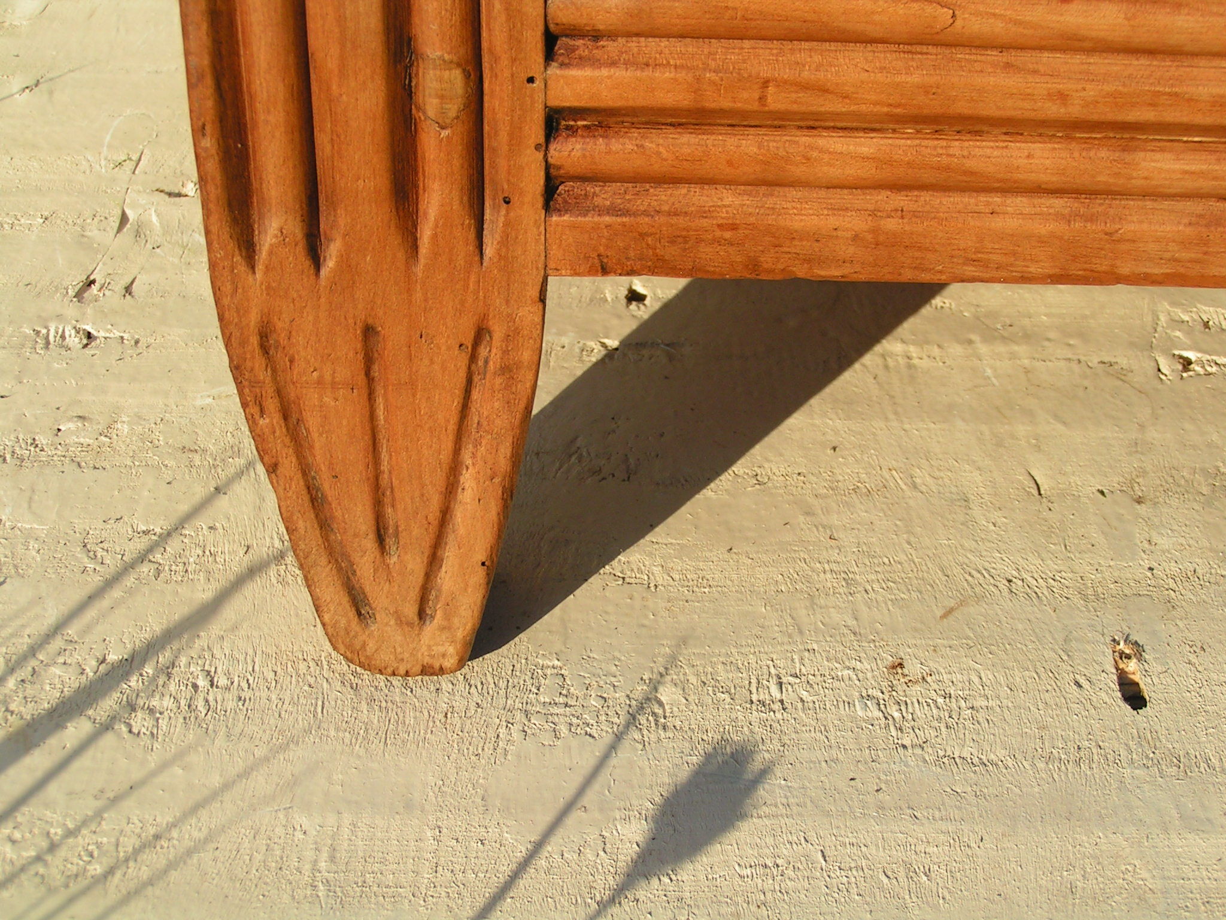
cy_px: 460
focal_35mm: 52
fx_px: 1842
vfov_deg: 28.0
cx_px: 613
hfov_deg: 36.8
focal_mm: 8
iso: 50
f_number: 5
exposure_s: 1/250
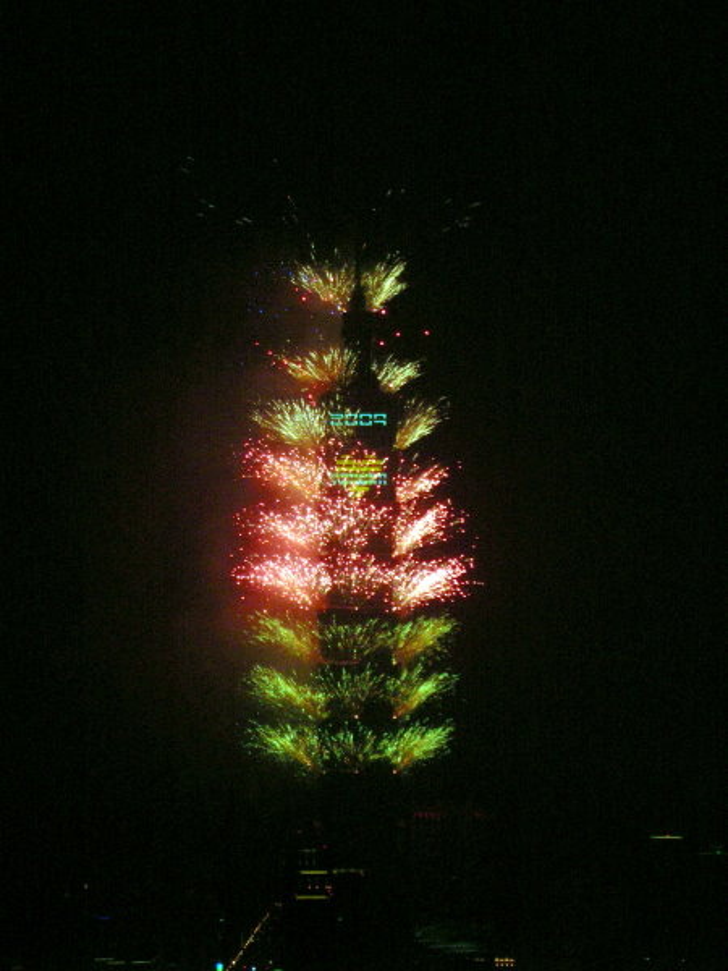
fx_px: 2944
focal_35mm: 105
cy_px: 486
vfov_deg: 18.7
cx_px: 364
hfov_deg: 14.1
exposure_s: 1/45
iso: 200
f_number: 5.4
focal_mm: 17.4
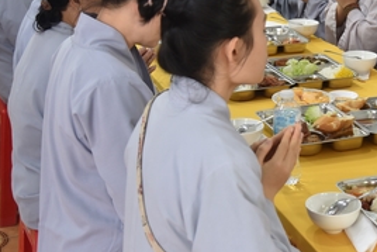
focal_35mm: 92
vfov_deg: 14.7
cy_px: 23
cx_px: 326
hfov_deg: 21.7
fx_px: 964
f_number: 4
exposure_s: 1/60
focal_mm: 38
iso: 500
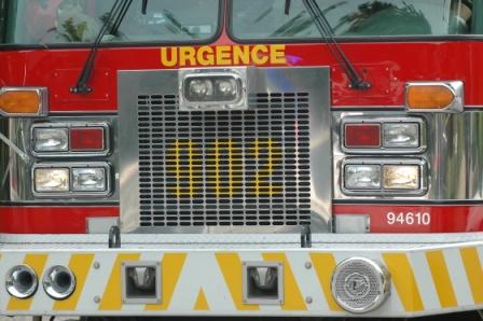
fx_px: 2916
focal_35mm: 218
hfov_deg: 9.5
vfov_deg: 6.3
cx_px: 242
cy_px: 160
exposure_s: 1/500
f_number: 5.6
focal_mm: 145
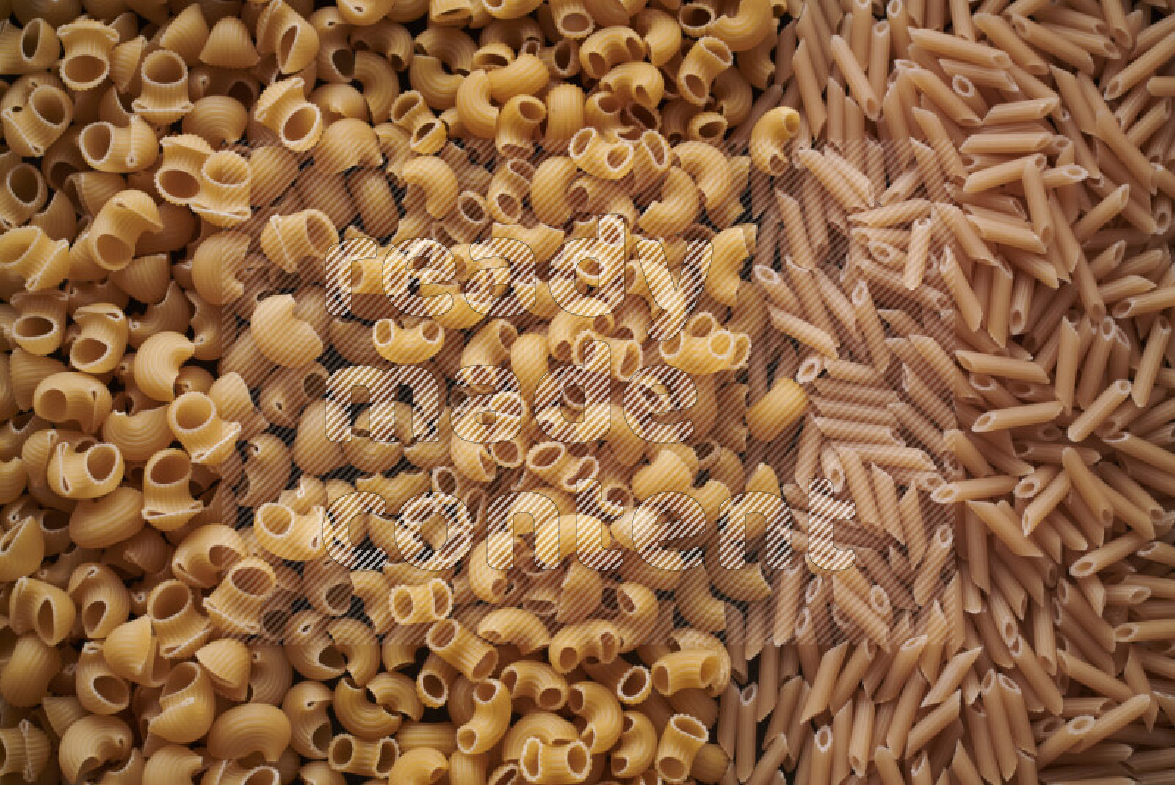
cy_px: 392
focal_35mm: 50
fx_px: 1632
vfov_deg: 27.0
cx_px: 588
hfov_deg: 39.6
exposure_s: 1/100
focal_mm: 50
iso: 160
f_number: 8
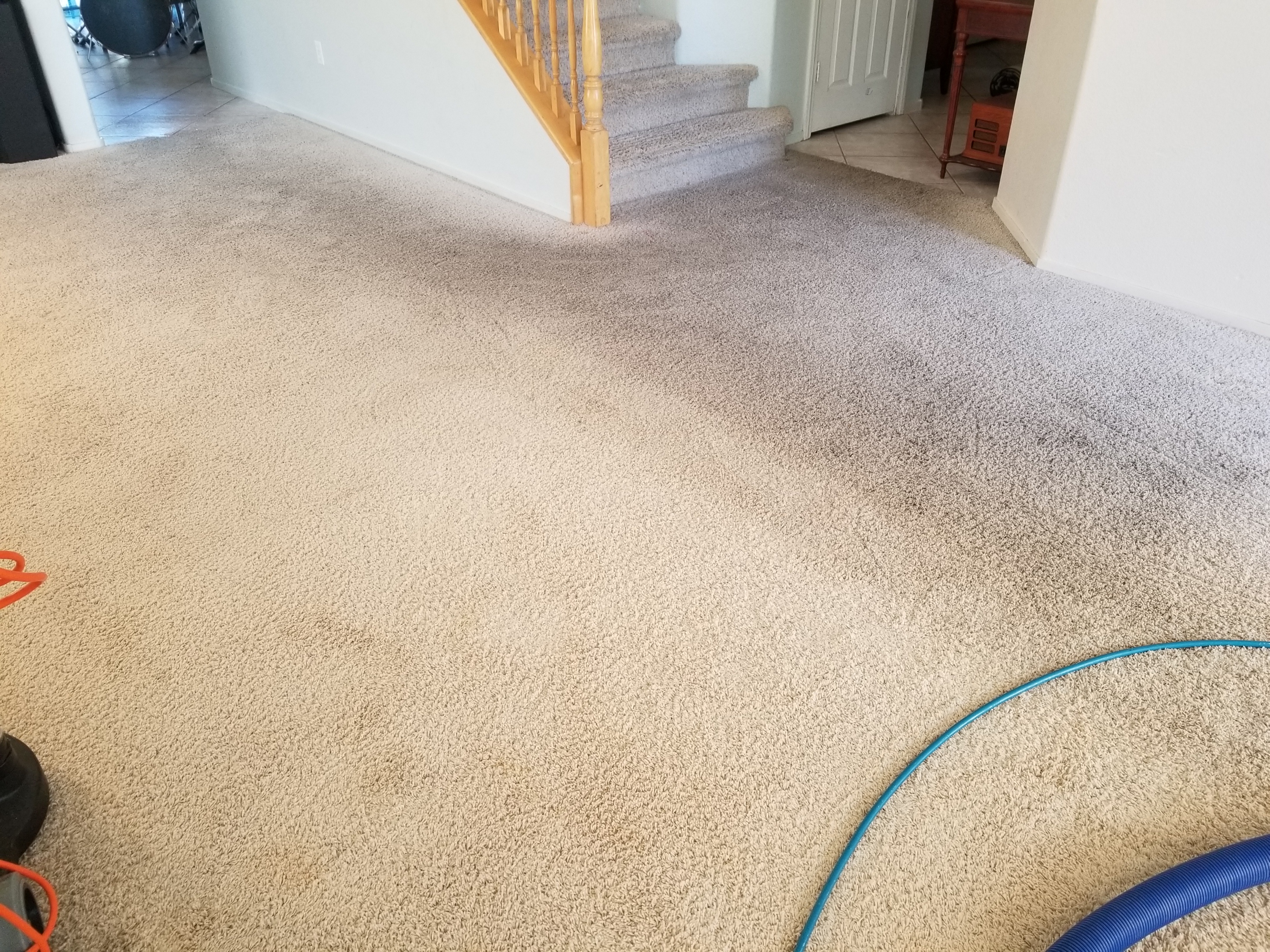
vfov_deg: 53.1
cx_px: 635
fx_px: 954
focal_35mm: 26
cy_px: 476
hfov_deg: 67.3
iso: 125
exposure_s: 1/60
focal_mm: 4.25
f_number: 1.7
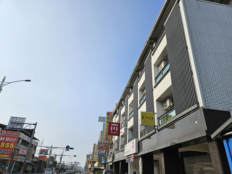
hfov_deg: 73.9
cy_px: 87
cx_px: 116
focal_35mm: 23
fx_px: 154
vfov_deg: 58.9
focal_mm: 5.4
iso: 25
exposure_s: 1/3647
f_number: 1.8
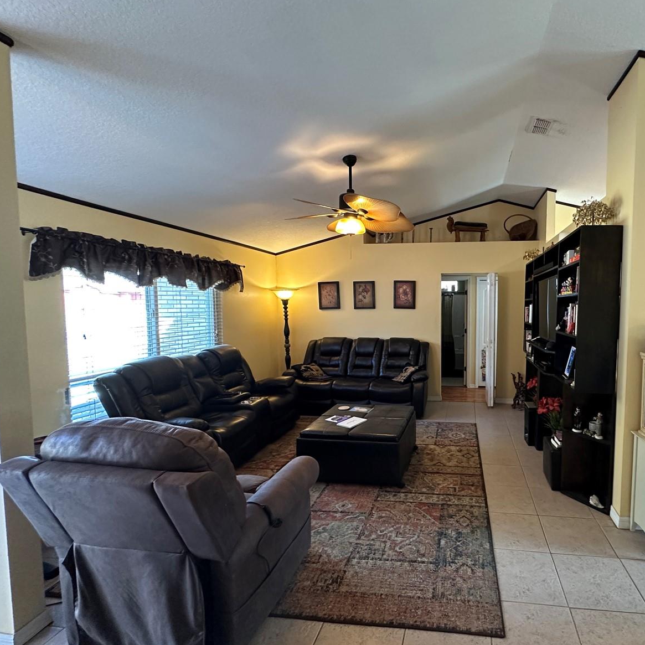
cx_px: 427
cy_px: 327
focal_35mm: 17
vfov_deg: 84.0
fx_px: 358
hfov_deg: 81.3
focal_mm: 2.22
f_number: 2.2
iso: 400
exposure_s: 1/60
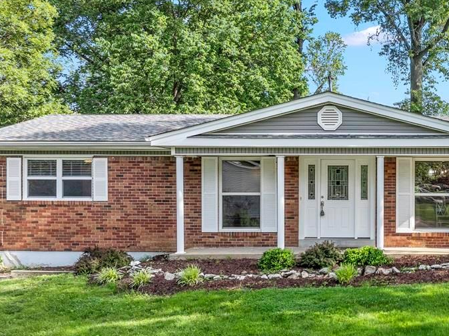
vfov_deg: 25.6
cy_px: 214
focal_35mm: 57
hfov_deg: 32.0
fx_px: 739
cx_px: 411
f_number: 2.8
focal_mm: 12.29
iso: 150
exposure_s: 1/1250
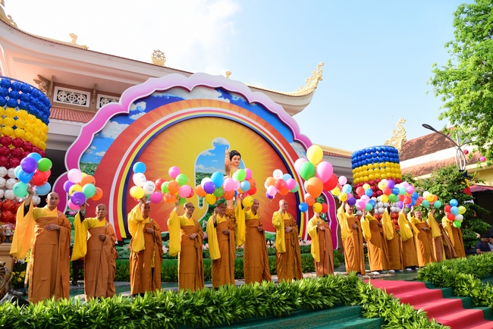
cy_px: 164
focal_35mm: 24
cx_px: 246
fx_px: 329
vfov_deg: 53.2
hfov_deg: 73.7
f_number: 6.3
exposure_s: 1/200
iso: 160
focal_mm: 24
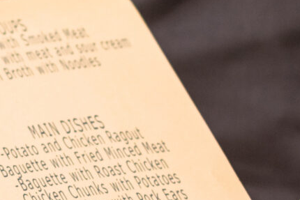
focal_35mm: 298
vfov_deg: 4.6
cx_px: 134
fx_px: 2484
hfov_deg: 6.9
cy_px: 186
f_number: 3.2
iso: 400
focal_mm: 50
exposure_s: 1/200
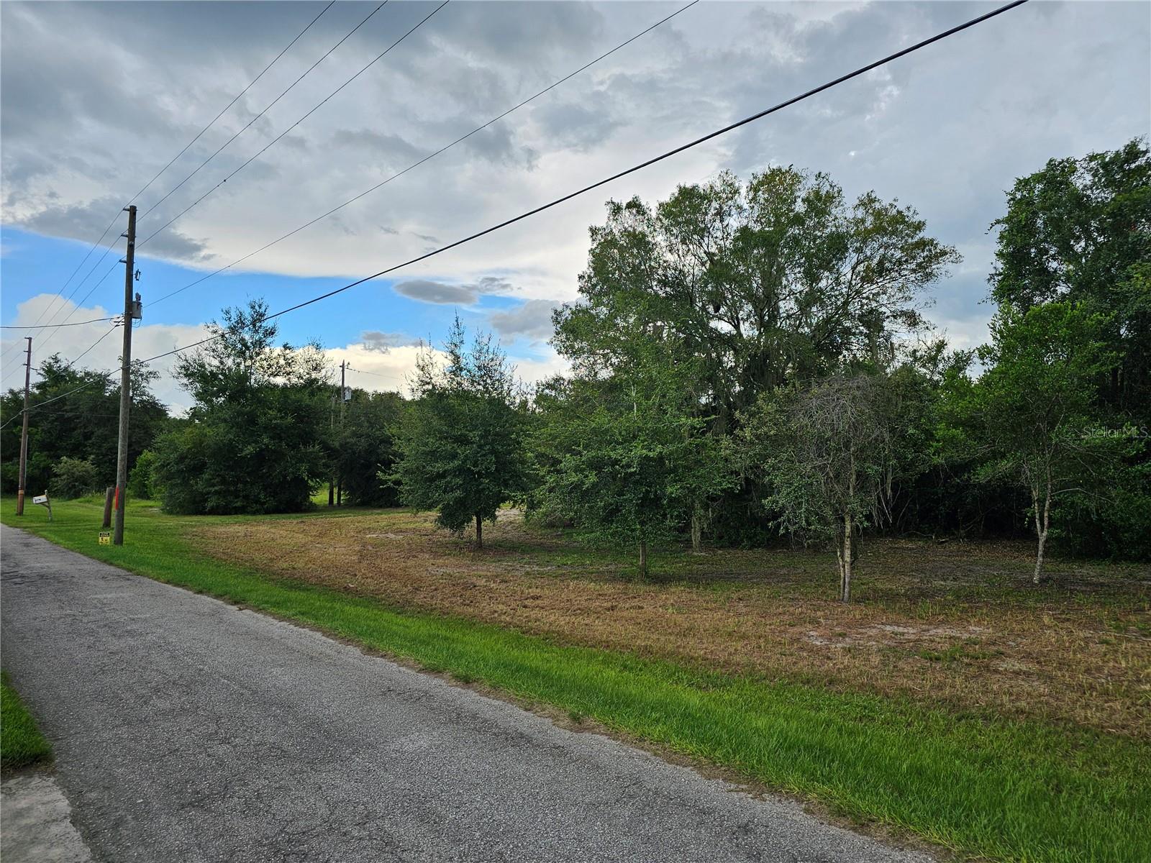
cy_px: 432
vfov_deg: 58.9
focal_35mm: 23
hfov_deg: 73.9
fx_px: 765
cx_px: 576
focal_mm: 6.3
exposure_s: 1/134
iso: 10
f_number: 1.7
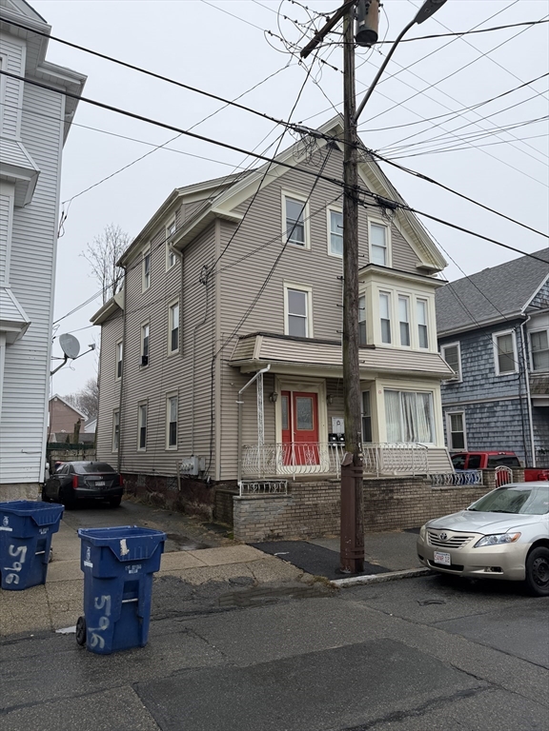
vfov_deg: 71.6
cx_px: 274
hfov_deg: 56.8
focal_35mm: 24
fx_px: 508
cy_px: 366
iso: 80
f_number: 1.78
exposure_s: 1/1250
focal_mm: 6.76
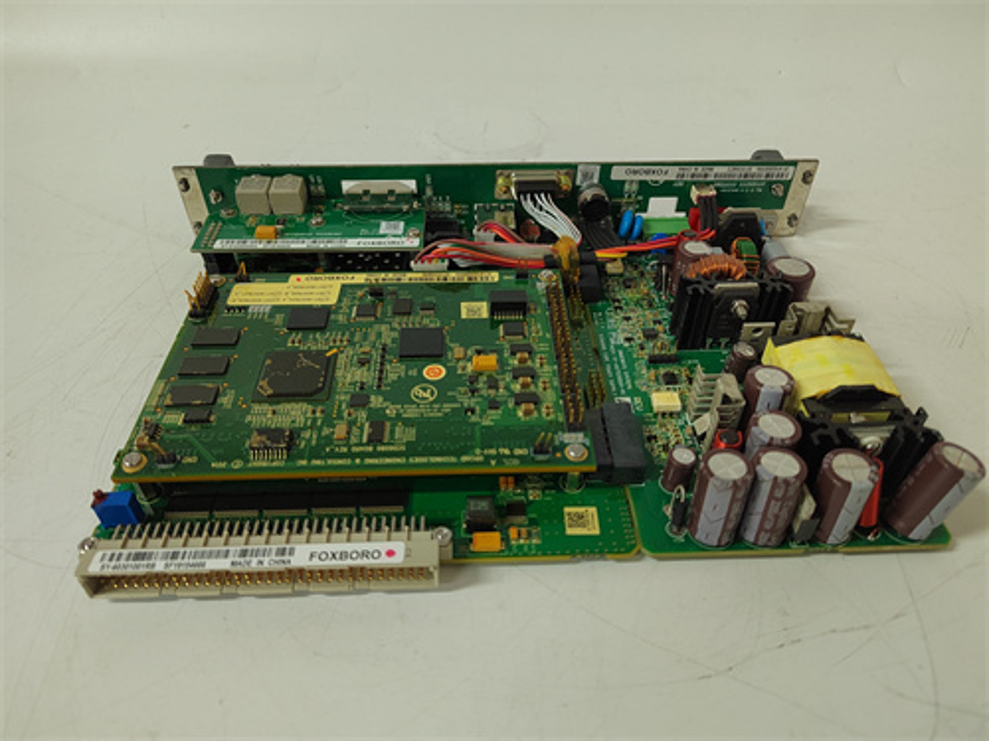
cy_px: 370
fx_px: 657
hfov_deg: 73.9
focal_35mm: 23
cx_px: 494
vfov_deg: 58.9
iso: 1906
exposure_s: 1/100
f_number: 1.9
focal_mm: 5.52
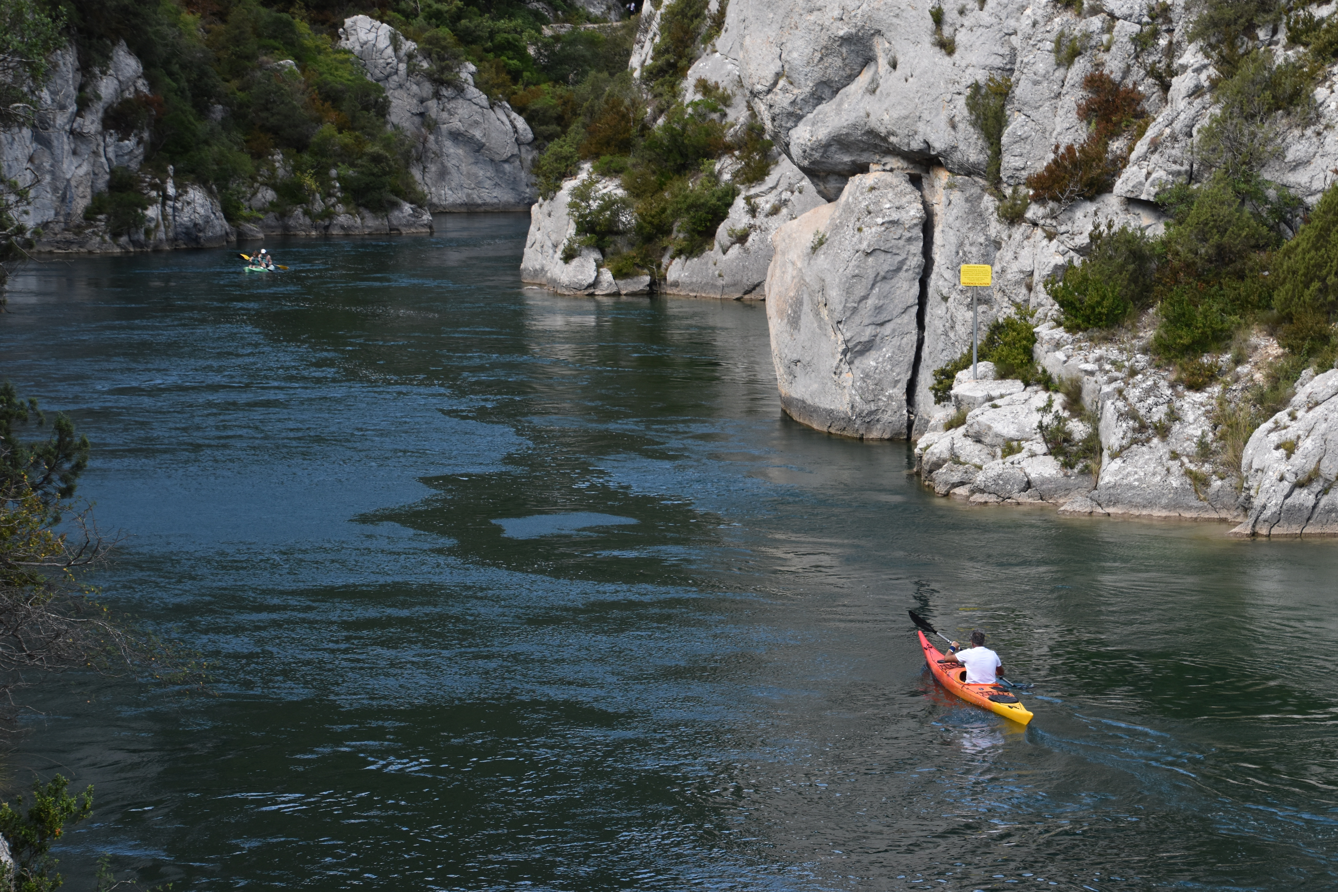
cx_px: 669
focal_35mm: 87
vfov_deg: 15.7
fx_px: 3233
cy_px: 446
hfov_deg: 23.4
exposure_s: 1/250
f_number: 8
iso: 400
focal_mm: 58
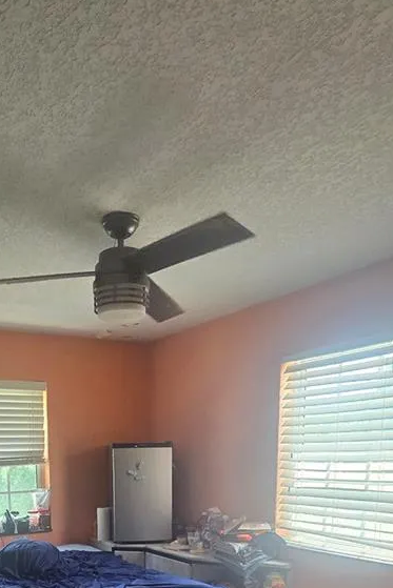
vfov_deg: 55.0
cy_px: 533
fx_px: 475
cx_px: 97
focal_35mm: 29
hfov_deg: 43.5
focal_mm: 2.2
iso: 320
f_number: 2.2
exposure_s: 1/120
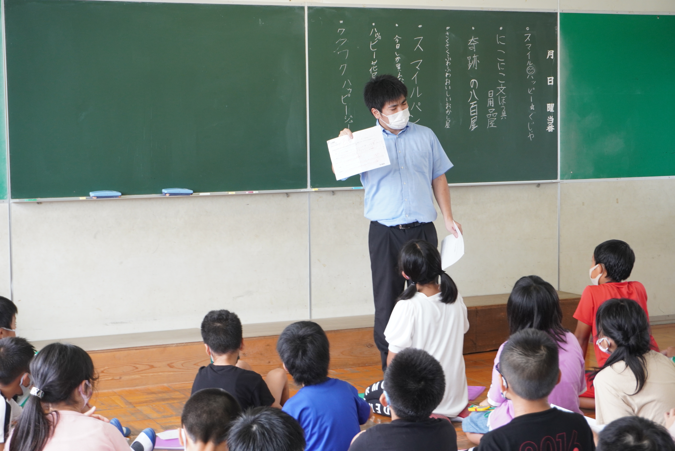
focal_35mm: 68
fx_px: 1266
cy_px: 226
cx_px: 338
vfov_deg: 20.2
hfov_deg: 29.8
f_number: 5.6
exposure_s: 1/60
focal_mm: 45
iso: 640
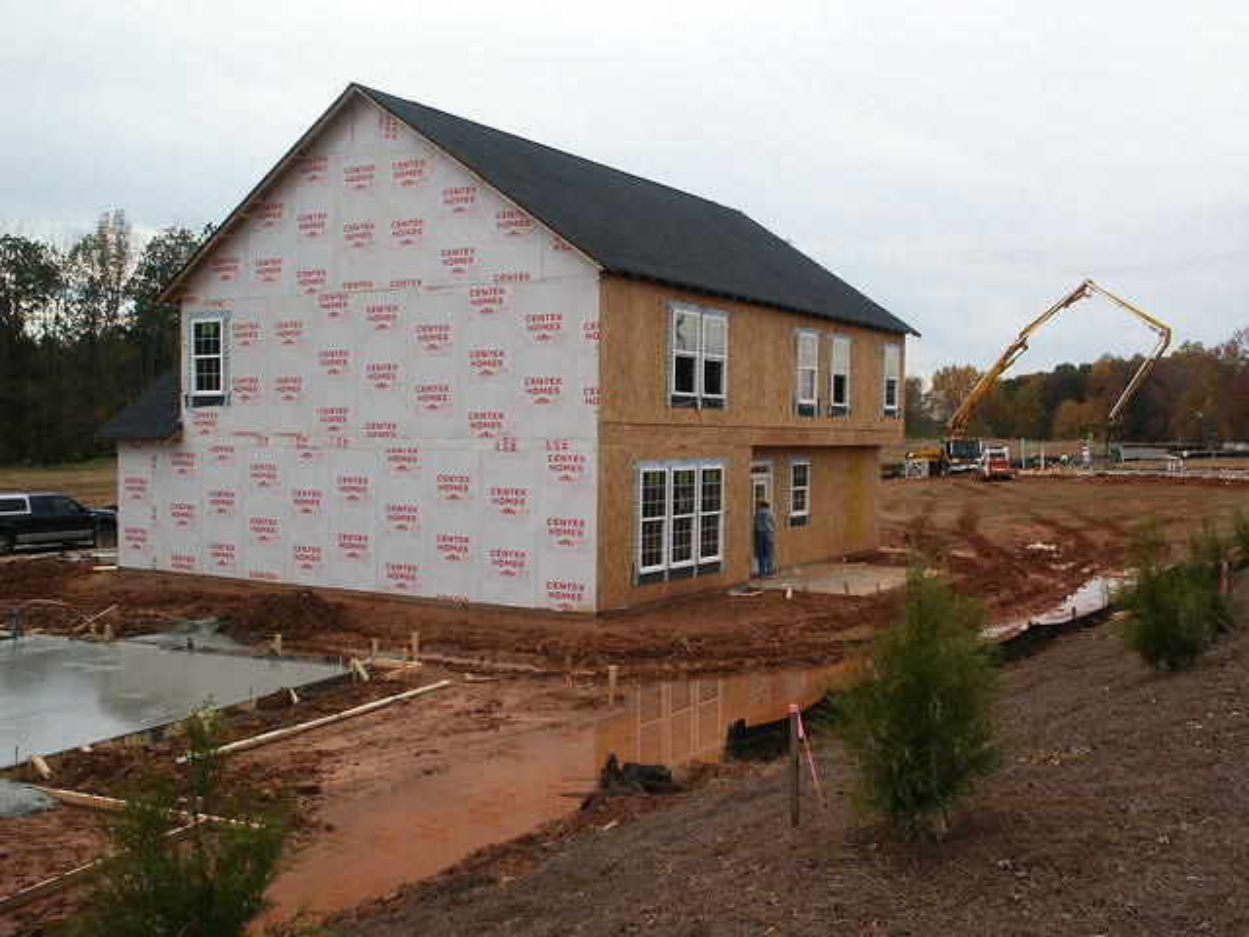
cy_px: 468
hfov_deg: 52.6
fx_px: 1263
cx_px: 624
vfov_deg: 40.7
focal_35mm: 35
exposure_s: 1/125
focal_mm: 7.18
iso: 64
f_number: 6.7
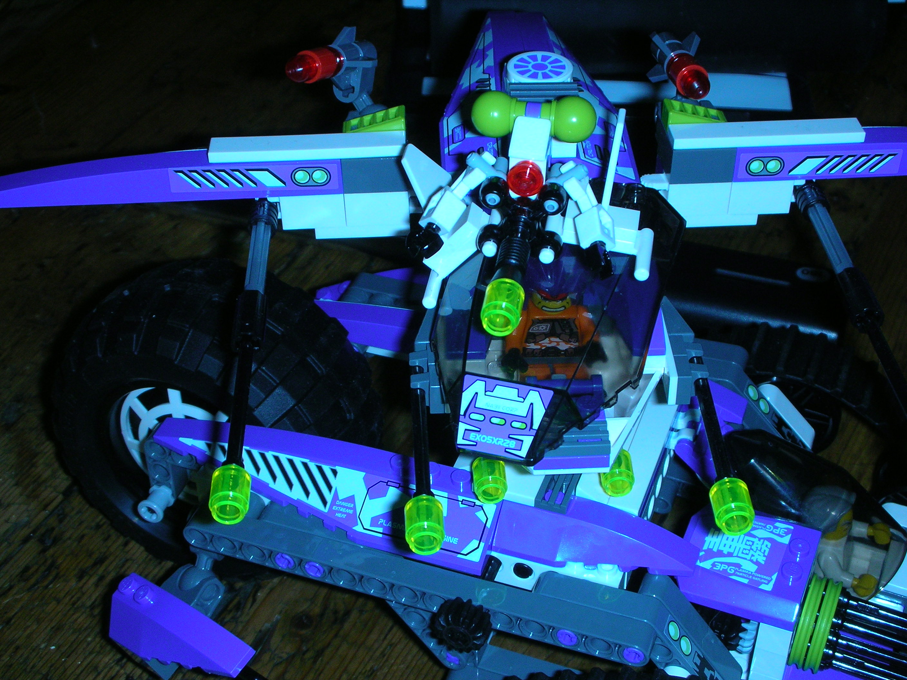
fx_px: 1598
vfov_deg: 24.0
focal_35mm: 61
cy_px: 340
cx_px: 454
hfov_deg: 31.7
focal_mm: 10.1
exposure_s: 1/120
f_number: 4
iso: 50
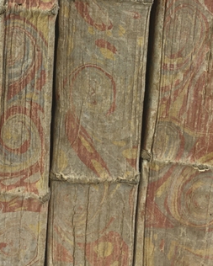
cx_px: 76
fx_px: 669
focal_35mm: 85
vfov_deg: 22.4
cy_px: 88
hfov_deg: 18.0
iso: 32
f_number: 2.2
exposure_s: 1/100
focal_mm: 4.15
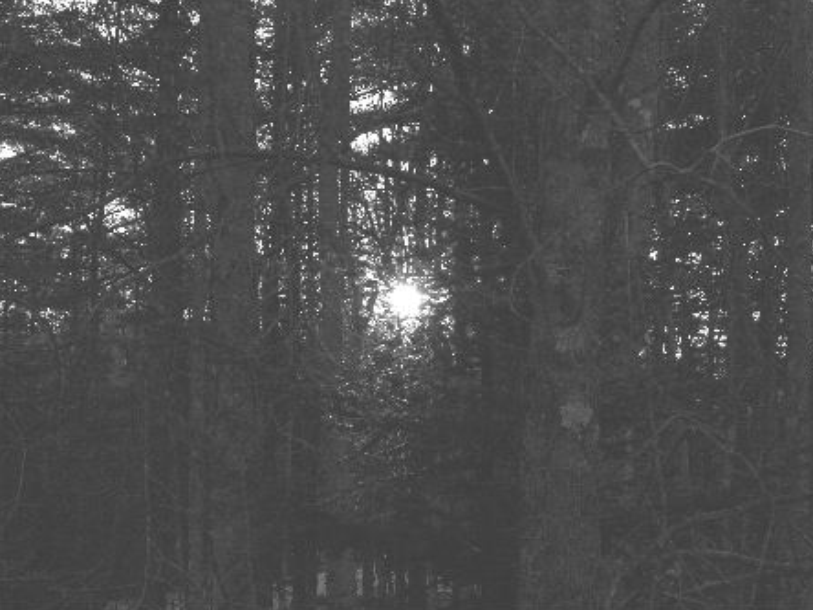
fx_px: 2103
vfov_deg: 16.5
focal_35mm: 90
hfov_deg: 21.9
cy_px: 305
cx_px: 397
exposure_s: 1/160
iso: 200
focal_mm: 55
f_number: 9
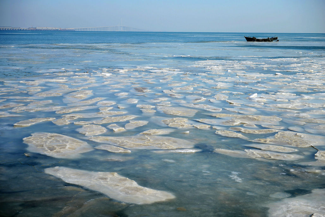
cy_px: 108
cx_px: 162
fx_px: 505
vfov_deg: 24.2
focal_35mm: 56
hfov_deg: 35.6
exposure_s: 1/2500
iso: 140
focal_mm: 56
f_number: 3.2
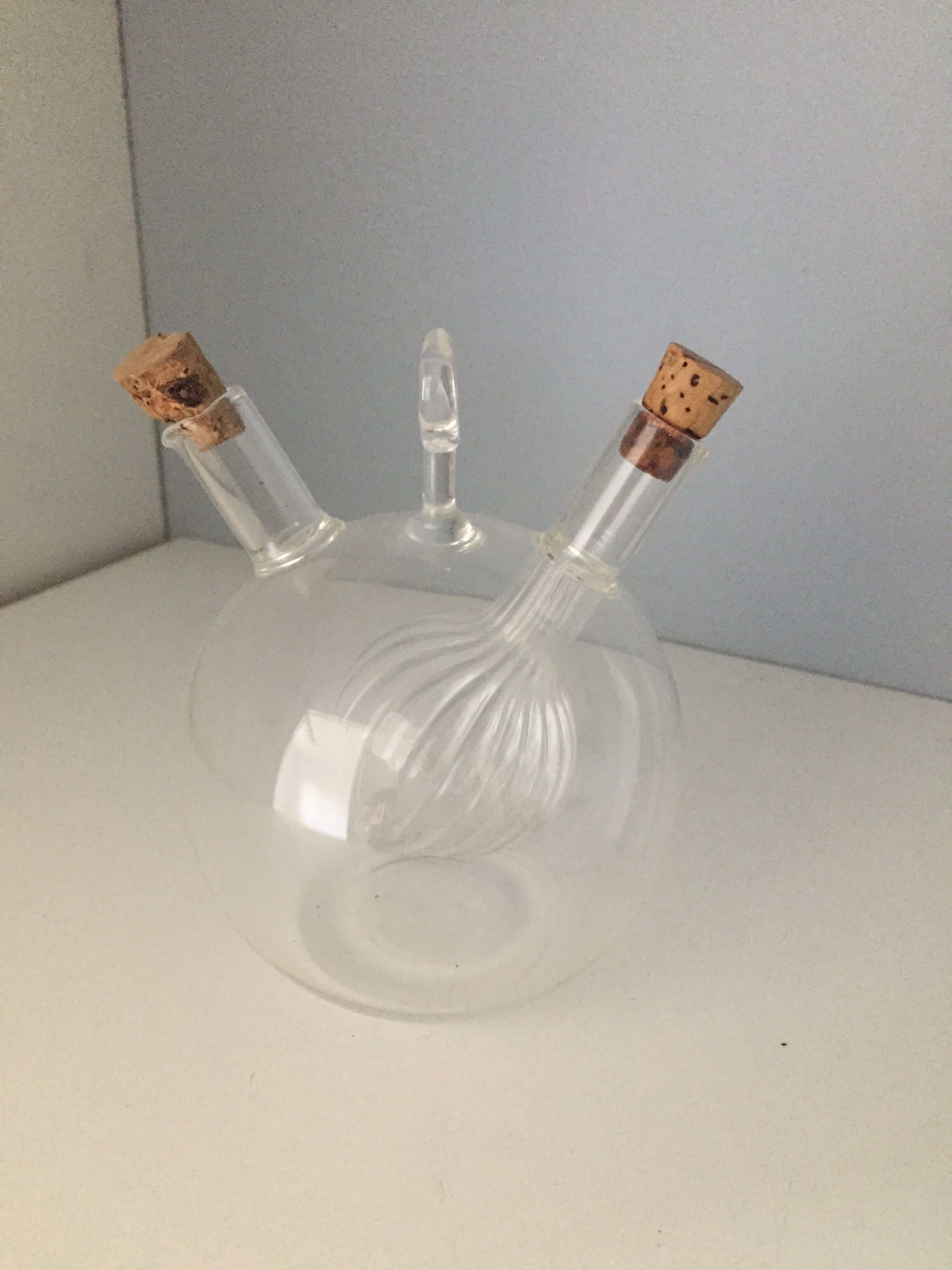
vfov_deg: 61.7
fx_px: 1063
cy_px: 635
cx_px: 476
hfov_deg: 48.2
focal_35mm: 29
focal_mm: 4.15
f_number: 2.2
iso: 250
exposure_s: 1/17
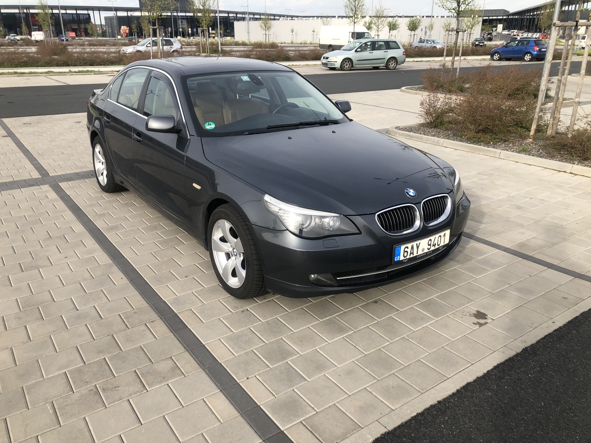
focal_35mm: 28
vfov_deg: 49.7
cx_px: 296
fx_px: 478
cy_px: 222
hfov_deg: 63.4
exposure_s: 1/762
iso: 20
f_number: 1.8
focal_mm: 3.99
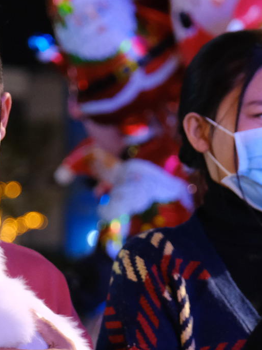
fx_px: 2393
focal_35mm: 237
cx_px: 106
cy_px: 203
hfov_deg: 6.3
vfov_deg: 8.4
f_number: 2.8
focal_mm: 56.3
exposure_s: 1/100
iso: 3200
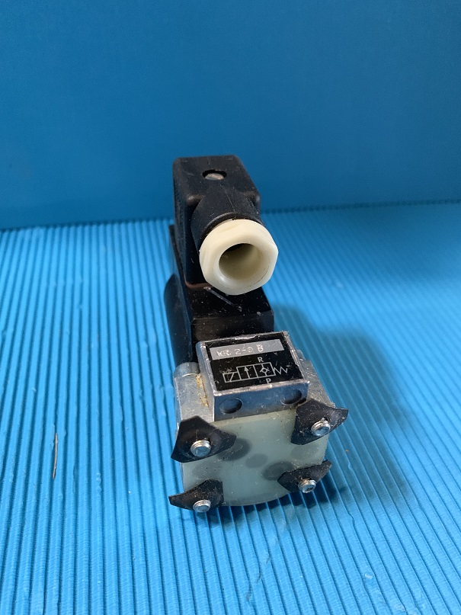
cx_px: 230
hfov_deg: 53.1
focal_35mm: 26
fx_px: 462
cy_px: 308
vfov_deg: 67.3
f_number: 1.8
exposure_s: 1/30
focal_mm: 4.25
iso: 500
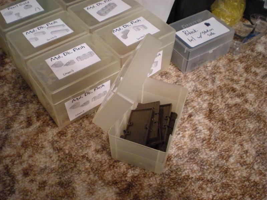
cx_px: 134
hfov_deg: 49.0
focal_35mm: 38
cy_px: 100
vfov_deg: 37.7
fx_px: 293
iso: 539
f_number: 3.1
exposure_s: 1/8
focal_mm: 6.3
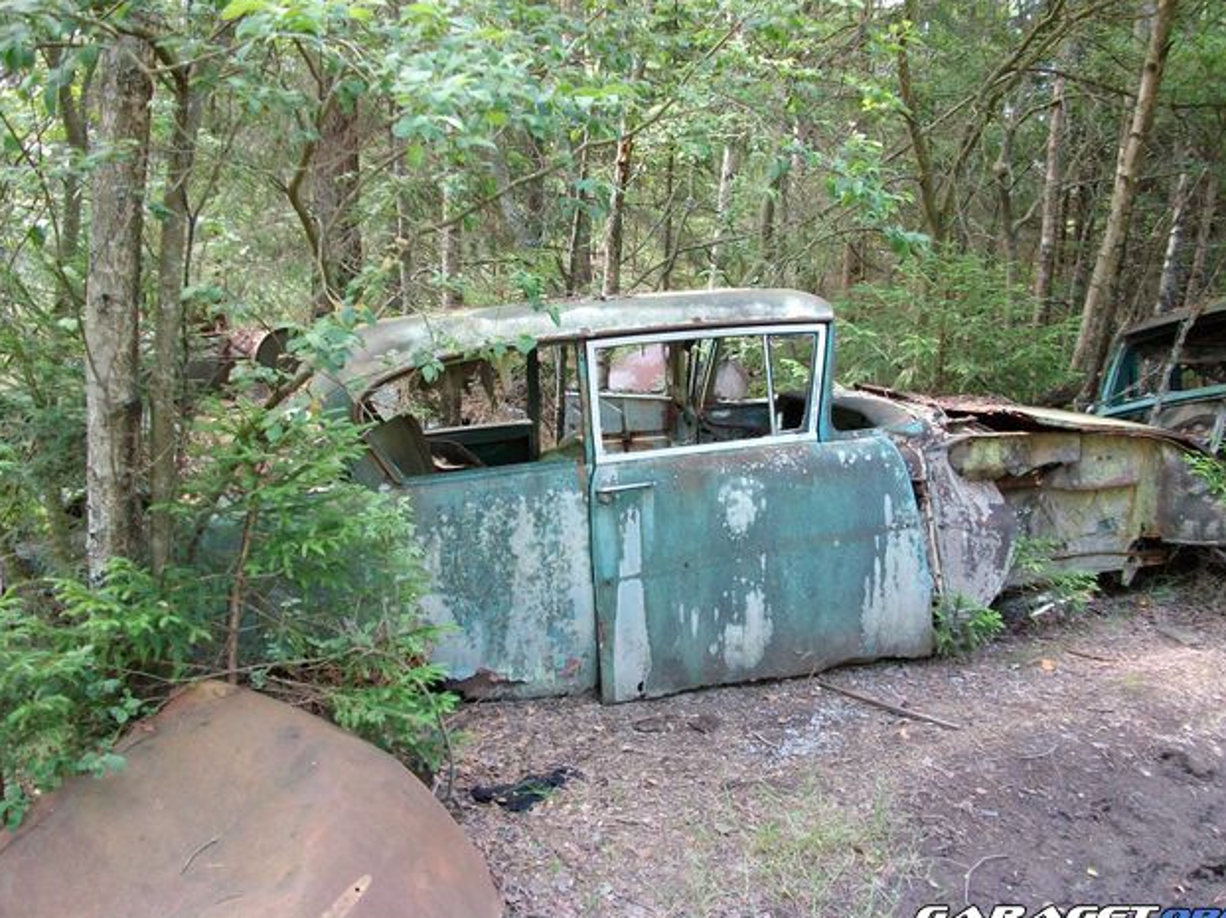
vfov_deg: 42.9
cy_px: 462
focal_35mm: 33
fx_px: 1168
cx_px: 622
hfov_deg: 55.4
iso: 159
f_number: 2.9
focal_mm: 5.7
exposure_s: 1/40
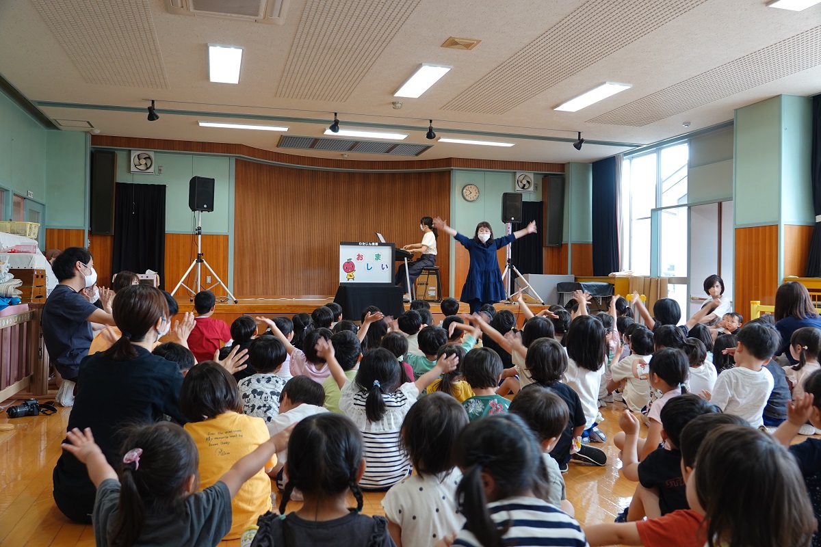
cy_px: 274
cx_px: 410
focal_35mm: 29
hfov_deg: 63.7
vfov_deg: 45.0
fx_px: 661
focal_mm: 10.8
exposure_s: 1/30
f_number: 2.8
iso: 125
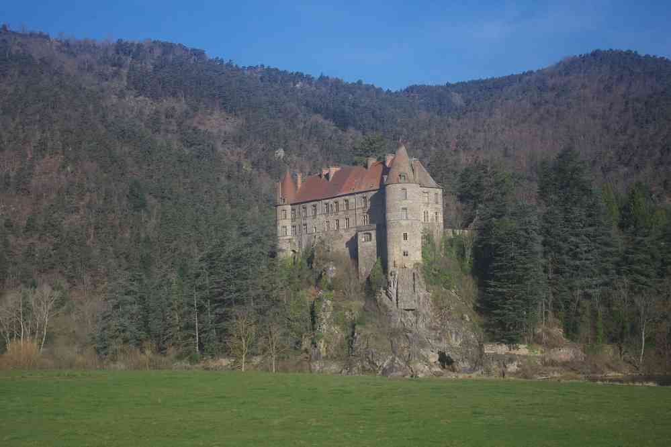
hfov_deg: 33.4
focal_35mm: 60
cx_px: 336
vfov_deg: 22.6
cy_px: 224
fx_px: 1118
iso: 800
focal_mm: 40
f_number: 4.5
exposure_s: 1/800
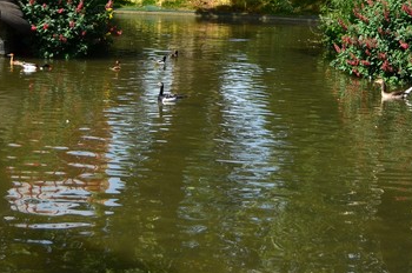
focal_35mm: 96
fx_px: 1097
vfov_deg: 13.9
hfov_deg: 21.2
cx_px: 255
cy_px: -31
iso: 250
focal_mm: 28
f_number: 4.5
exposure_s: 1/2000
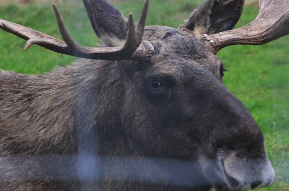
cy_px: 67
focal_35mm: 384
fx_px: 3075
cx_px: 187
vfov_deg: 3.6
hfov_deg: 5.4
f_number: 6
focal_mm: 155
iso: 2500
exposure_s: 1/500
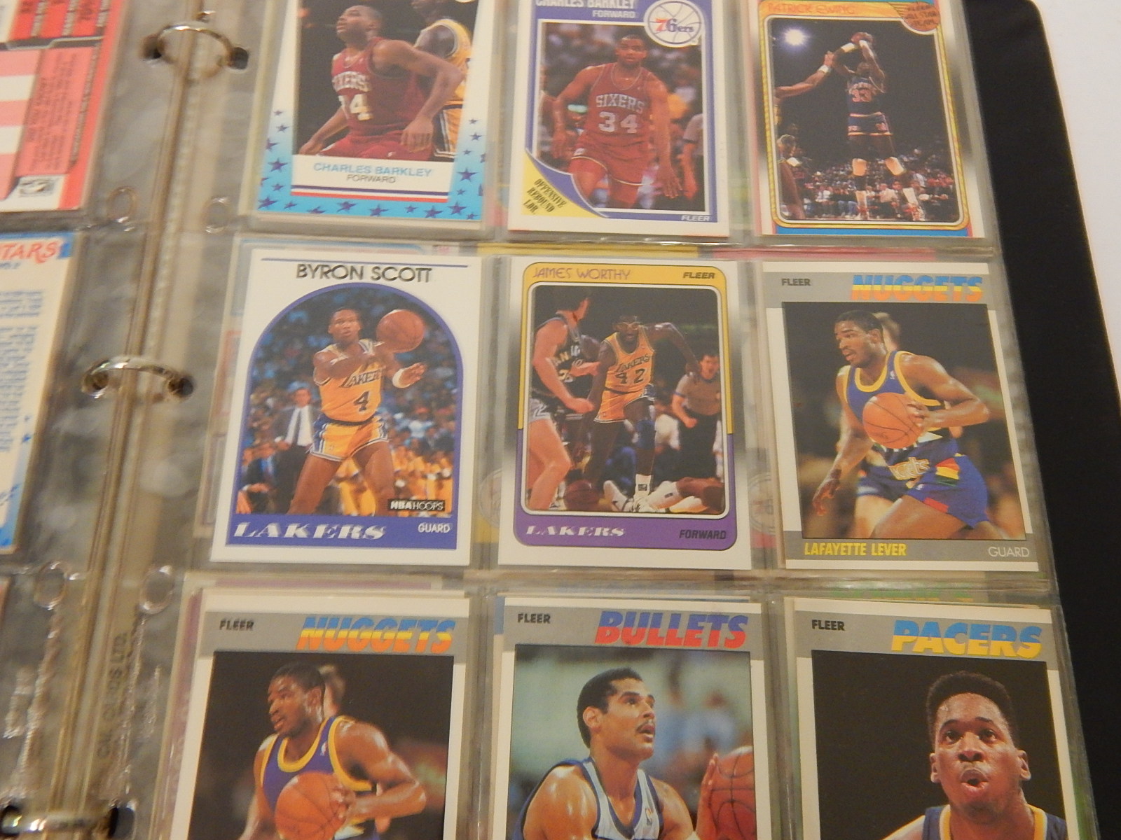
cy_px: 420
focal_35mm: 31
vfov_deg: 45.4
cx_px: 560
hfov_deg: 58.4
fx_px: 1004
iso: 400
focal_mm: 5.6
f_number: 3.2
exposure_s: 1/25
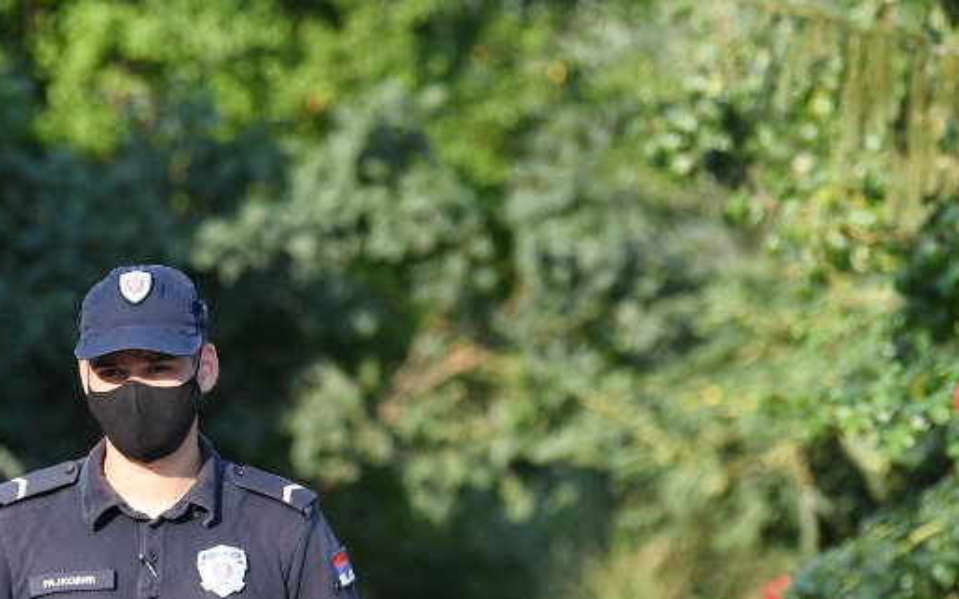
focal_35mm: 450
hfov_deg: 4.7
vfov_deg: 2.9
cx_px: 90
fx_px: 11759
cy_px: 694
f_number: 2.8
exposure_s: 1/6400
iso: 1000
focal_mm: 140
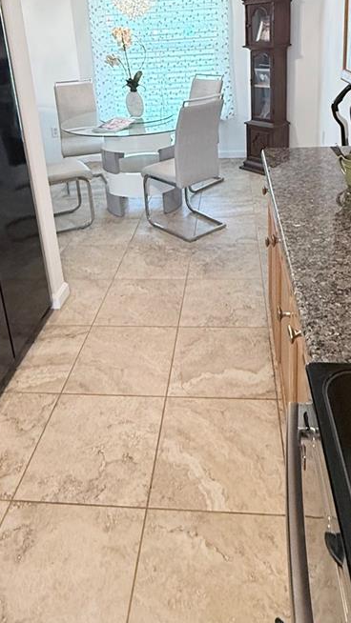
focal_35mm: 28
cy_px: 166
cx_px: 185
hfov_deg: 41.5
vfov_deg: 64.4
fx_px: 463
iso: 250
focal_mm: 2.22
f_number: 2.2
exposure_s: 1/60
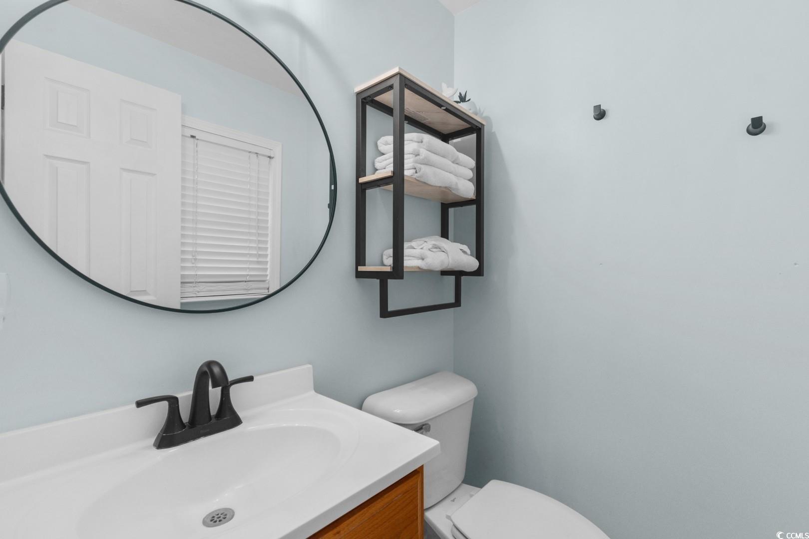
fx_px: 337
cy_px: 270
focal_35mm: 15
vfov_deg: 77.3
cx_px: 404
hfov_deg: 100.4
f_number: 4.5
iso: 100
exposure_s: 1/20
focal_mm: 10
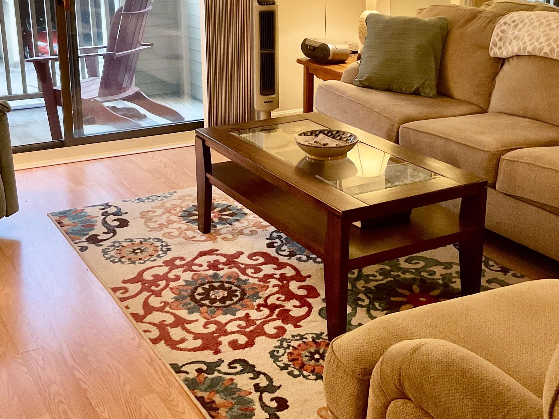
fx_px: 791
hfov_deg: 38.9
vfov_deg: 29.4
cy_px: 122
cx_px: 301
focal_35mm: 49
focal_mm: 3
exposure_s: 1/40
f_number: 1.8
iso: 200
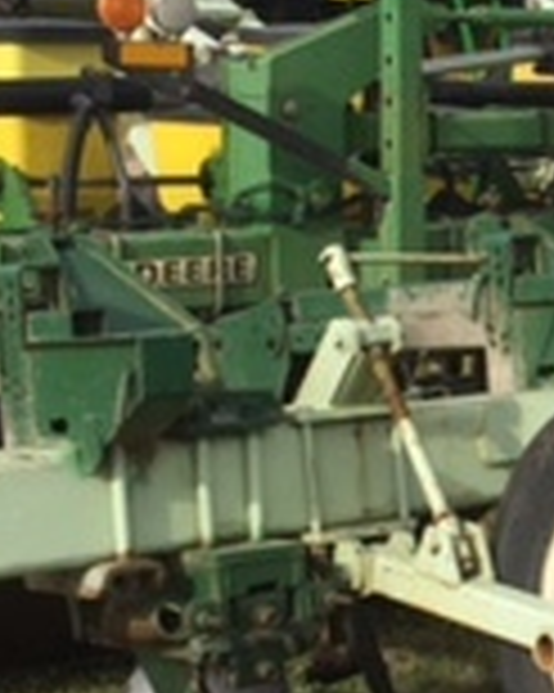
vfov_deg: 16.3
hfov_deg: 12.4
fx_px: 2421
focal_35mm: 118
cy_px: 387
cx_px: 842
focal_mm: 4.15
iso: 32
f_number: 2.2
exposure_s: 1/1582
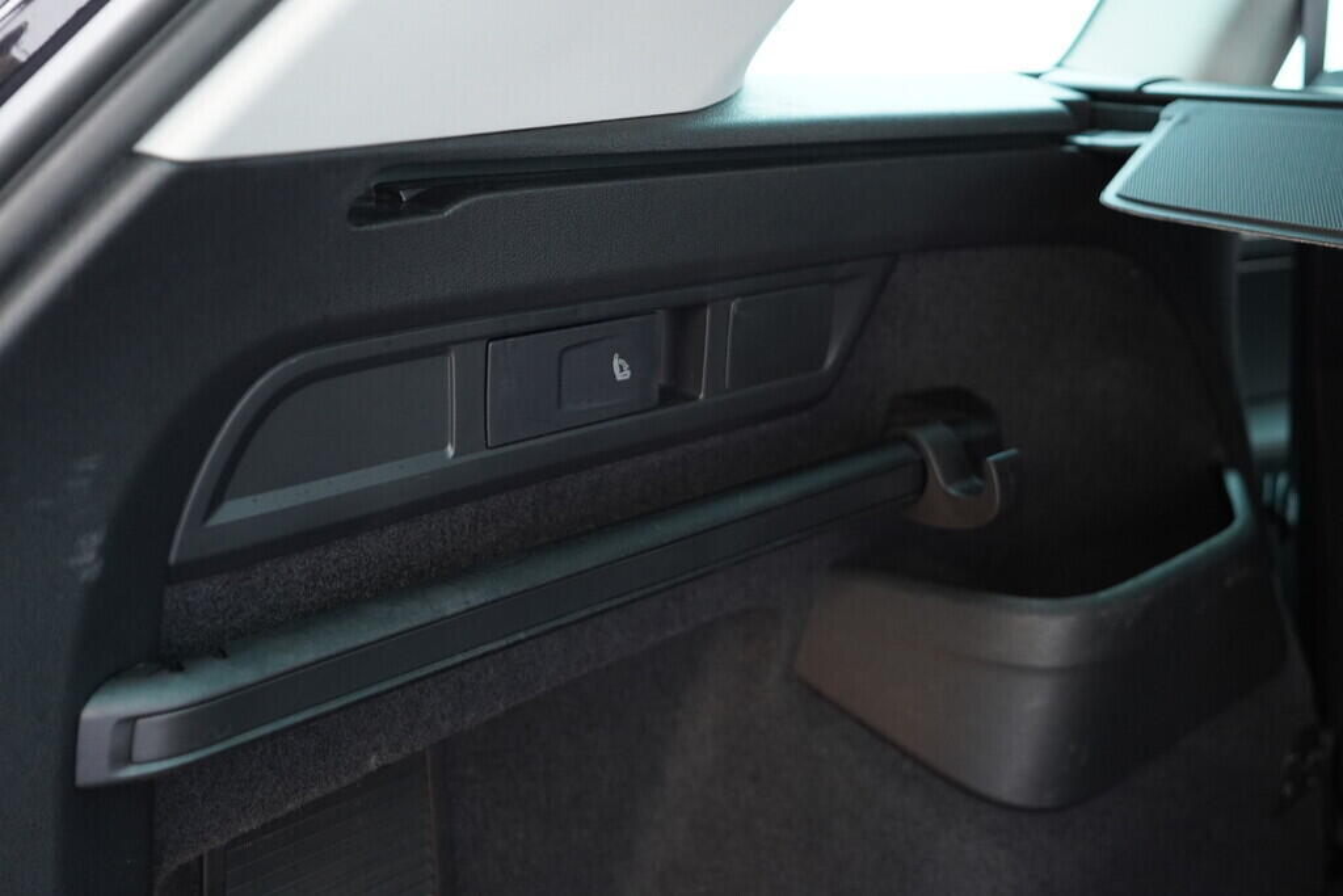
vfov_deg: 36.9
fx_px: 1343
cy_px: 448
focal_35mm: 36
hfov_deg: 53.1
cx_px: 672
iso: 800
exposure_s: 1/40
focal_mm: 24
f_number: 2.8
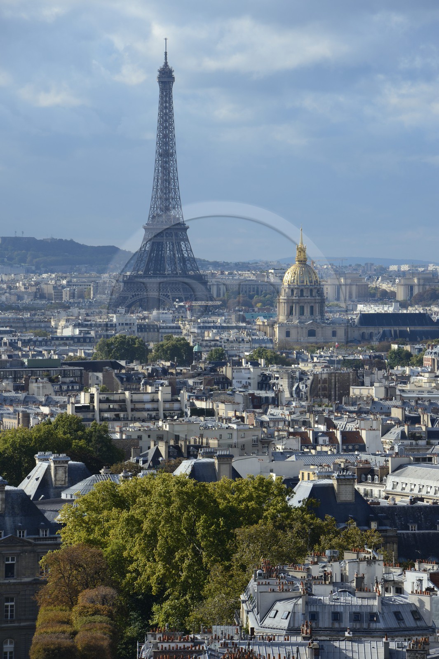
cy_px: 330
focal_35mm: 200
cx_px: 220
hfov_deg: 6.9
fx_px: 3662
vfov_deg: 10.3
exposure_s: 1/250
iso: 200
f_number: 11
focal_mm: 200
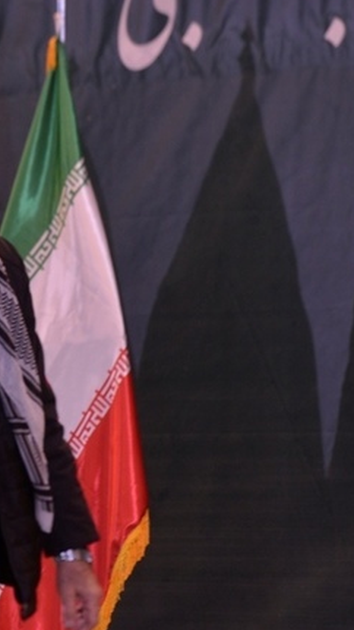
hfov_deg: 3.1
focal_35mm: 390
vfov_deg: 5.5
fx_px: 6506
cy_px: 321
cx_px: -4
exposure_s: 1/100
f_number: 4.5
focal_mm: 200
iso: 640
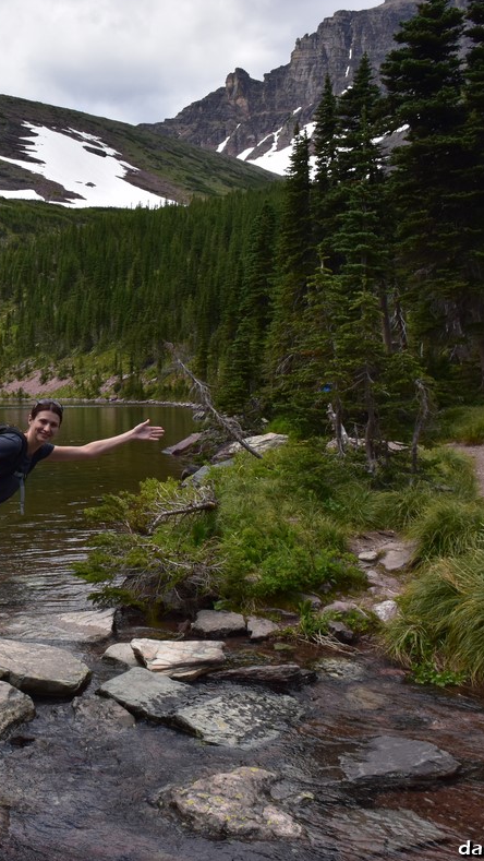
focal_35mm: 43
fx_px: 981
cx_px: -8
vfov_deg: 47.4
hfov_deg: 26.2
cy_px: 427
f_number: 11
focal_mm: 18
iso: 400
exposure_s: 1/400
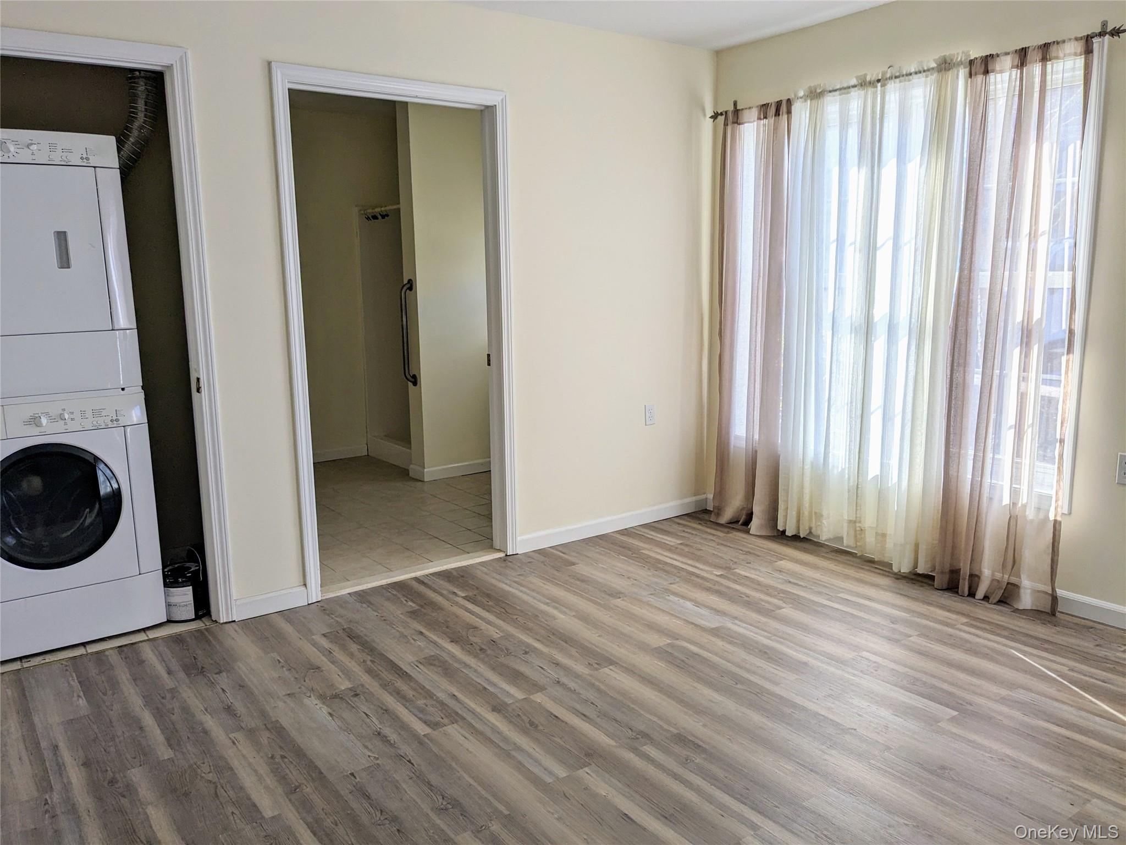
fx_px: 878
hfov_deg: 65.3
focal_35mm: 27
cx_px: 563
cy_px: 422
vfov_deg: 51.4
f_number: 1.73
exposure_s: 1/425
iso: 47
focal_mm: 4.38
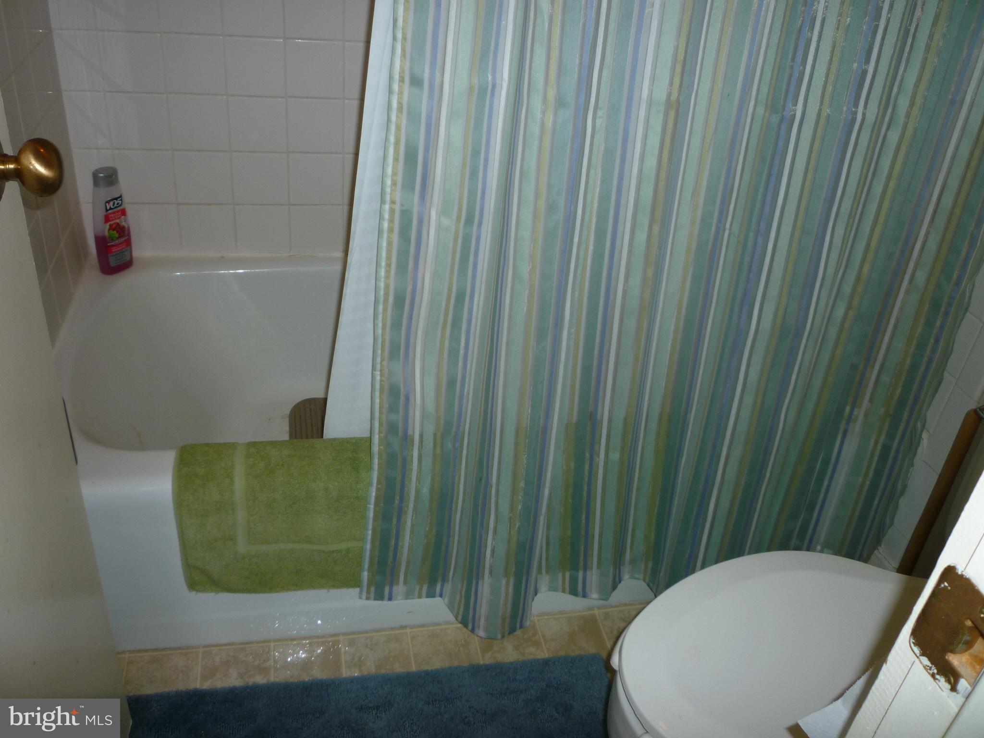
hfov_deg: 61.7
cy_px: 369
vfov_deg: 48.2
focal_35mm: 29
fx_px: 824
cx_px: 492
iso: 100
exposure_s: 1/30
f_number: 3.3
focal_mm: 5.2
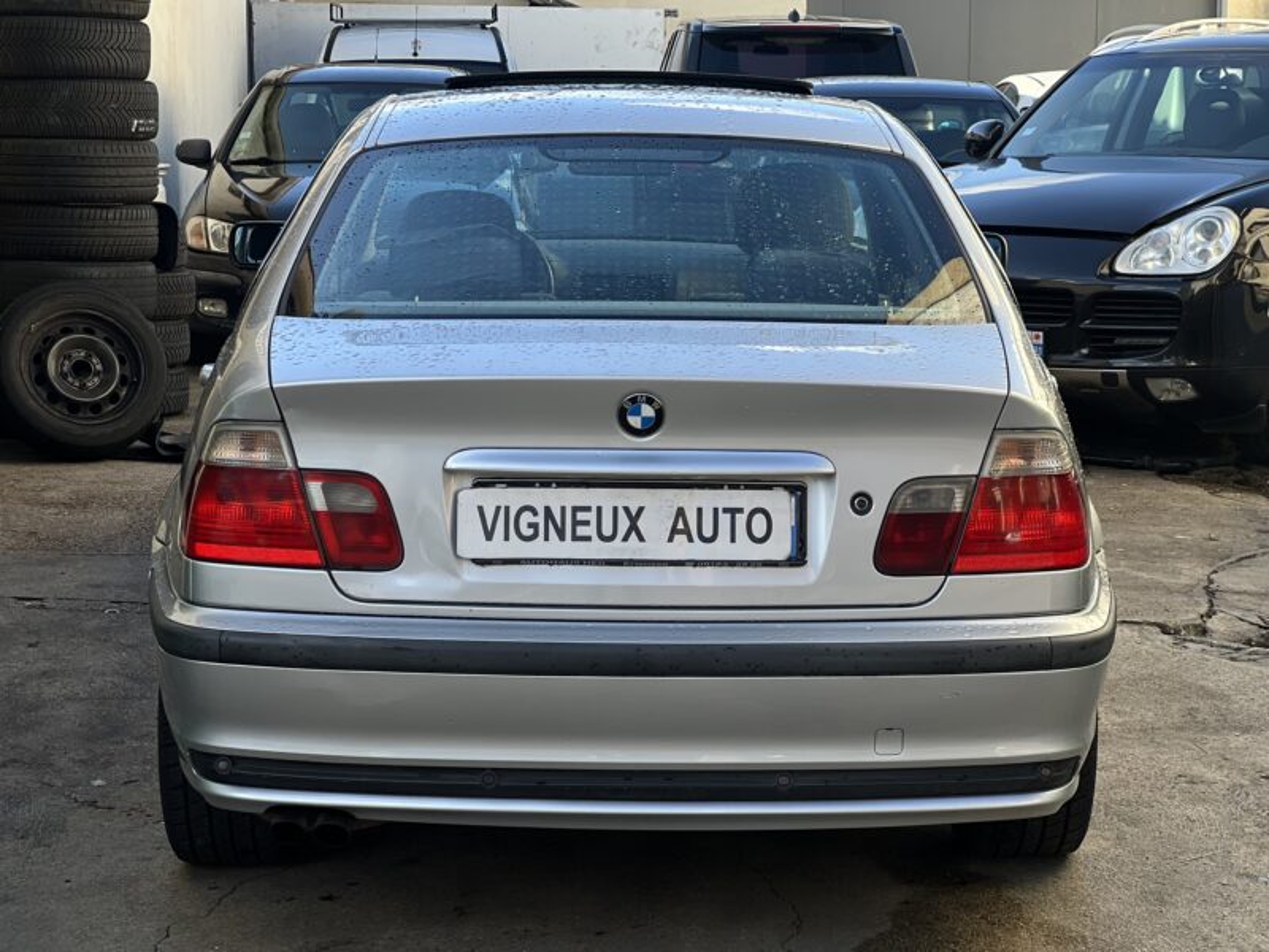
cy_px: 476
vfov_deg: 19.1
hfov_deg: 25.3
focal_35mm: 77
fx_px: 2823
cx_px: 634
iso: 25
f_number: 2.8
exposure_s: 1/193
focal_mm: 9
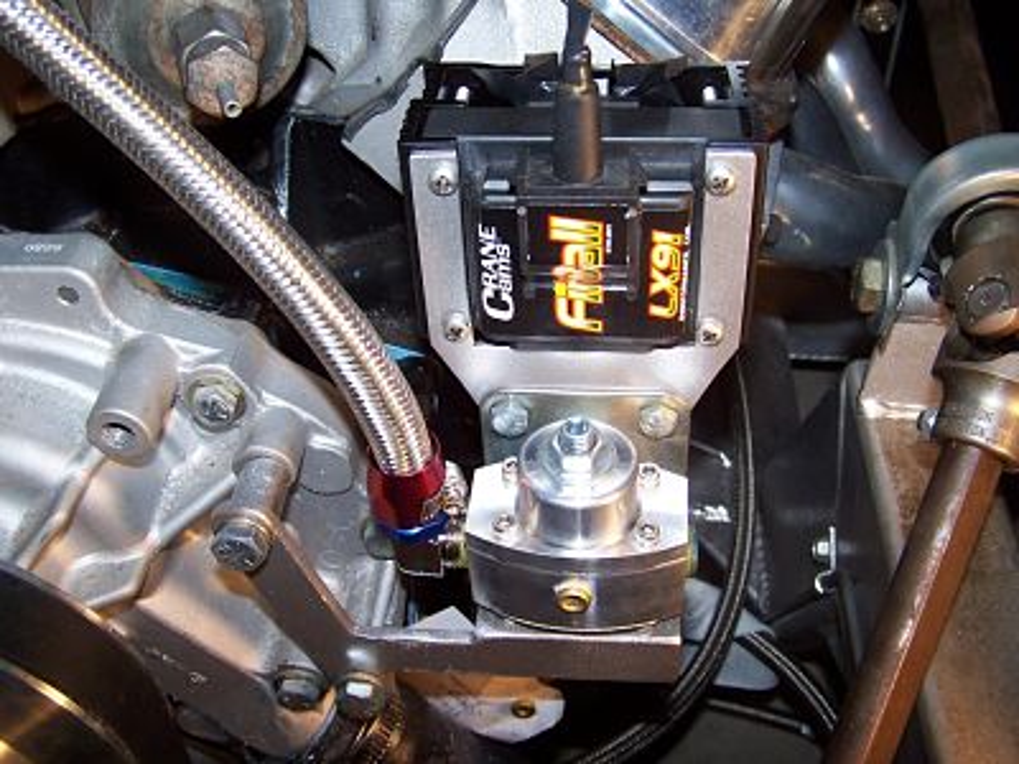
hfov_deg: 49.0
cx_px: 510
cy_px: 382
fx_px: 1119
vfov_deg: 37.7
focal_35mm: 38
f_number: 2.8
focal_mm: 6.3
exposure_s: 1/60
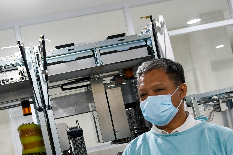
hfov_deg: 35.1
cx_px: 68
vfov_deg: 23.5
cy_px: 144
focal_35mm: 56
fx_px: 362
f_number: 2.8
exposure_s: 1/200
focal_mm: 20
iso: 1000
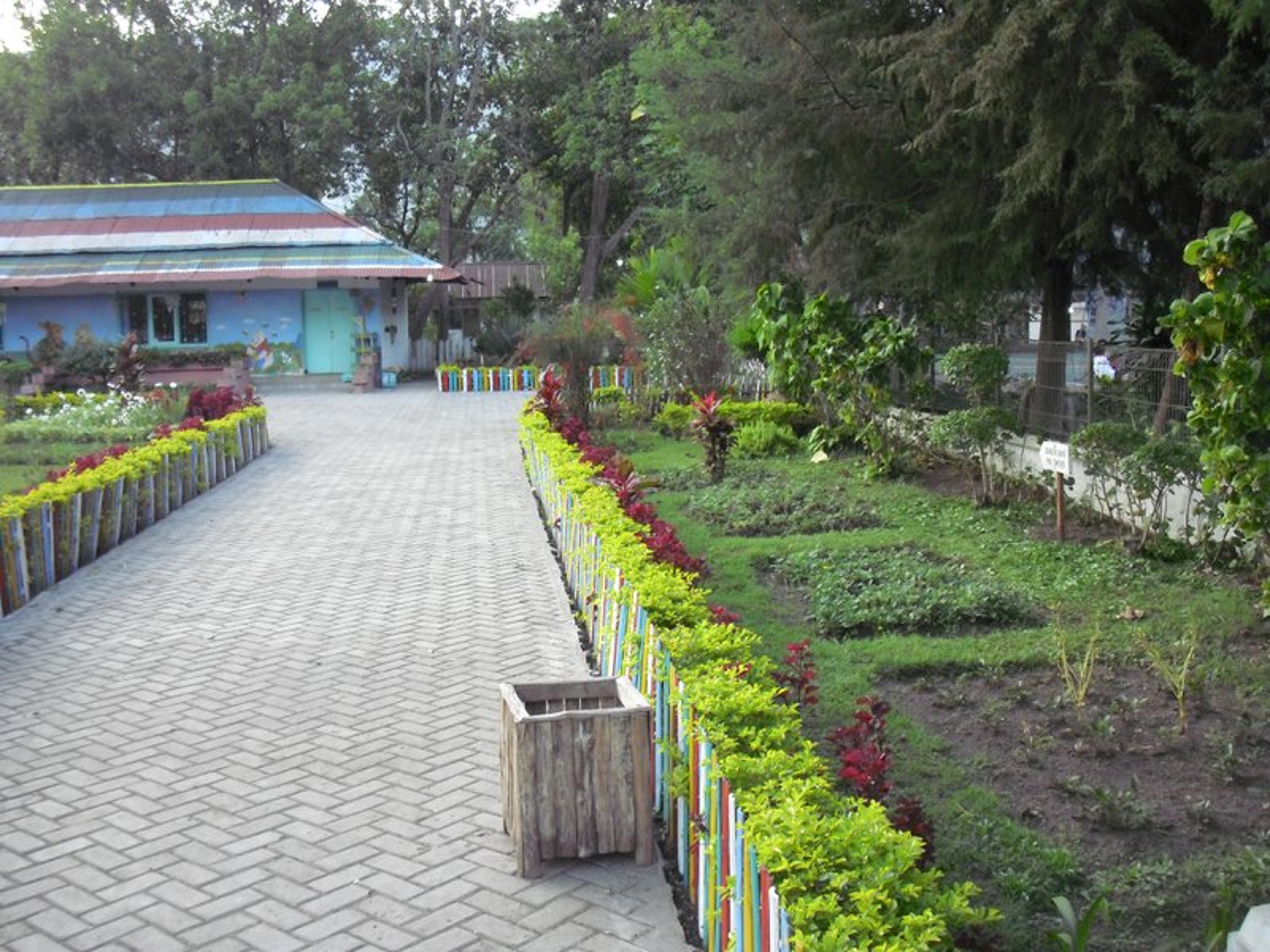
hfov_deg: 49.0
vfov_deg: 37.7
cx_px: 635
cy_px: 476
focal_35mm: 38
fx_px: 1394
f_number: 2.8
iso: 200
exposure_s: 1/60
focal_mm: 6.2
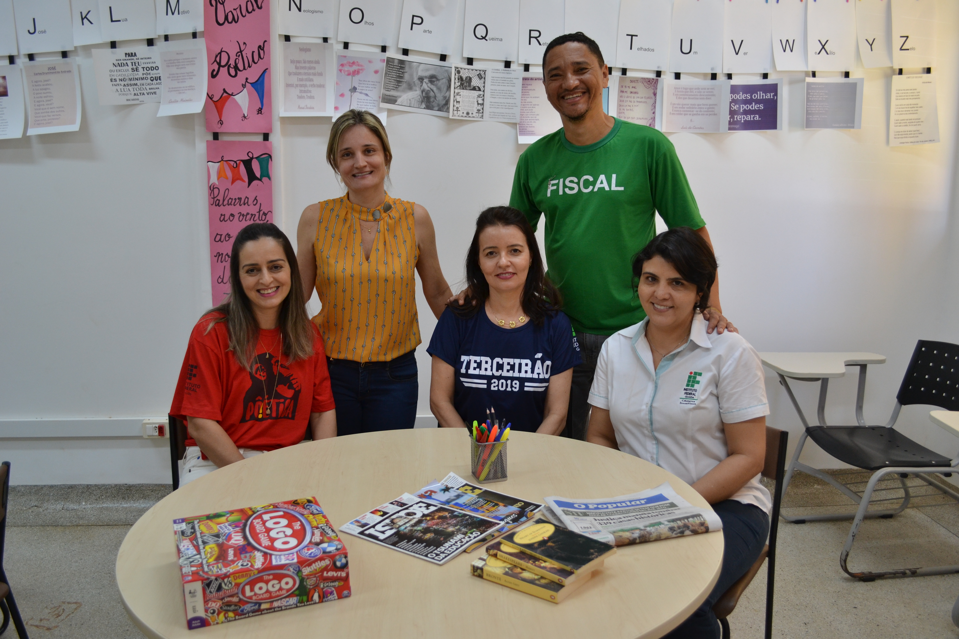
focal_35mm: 30
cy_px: 320
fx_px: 799
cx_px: 480
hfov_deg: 61.9
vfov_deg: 43.6
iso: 400
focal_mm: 20
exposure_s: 1/60
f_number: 4
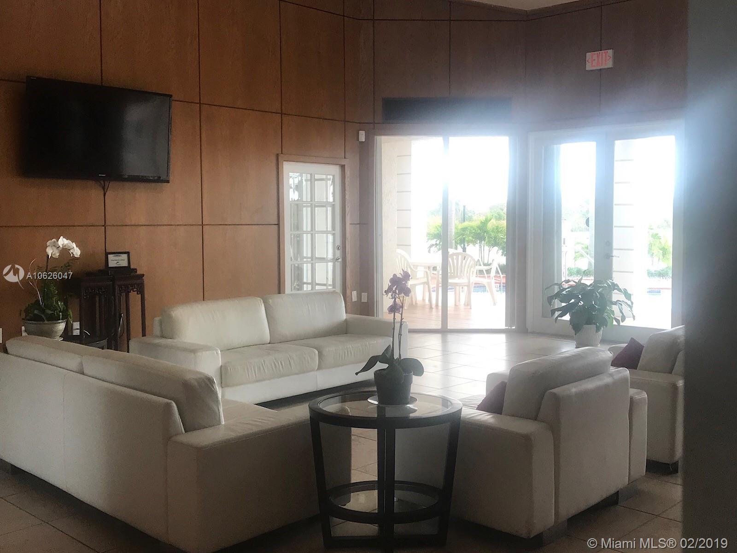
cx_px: 368
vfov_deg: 49.7
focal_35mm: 28
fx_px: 596
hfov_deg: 63.4
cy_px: 276
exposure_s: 1/120
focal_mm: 3.99
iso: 32
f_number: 1.8
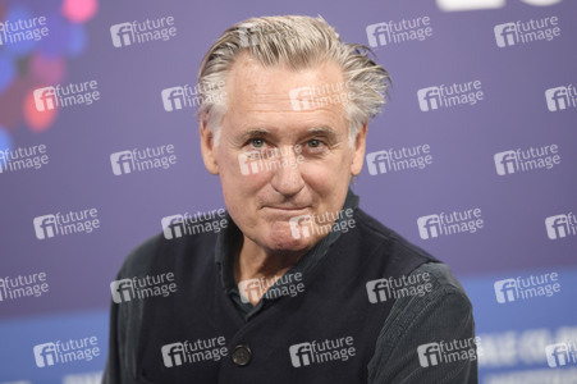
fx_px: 2883
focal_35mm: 180
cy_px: 192
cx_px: 288
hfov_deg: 11.4
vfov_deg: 7.6
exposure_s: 1/250
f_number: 3.5
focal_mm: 180
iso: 1000
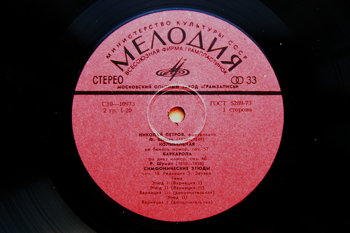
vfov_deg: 25.7
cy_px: 116
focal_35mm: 52
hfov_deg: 37.9
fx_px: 510
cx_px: 175
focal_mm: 35
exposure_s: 1/40
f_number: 3.3
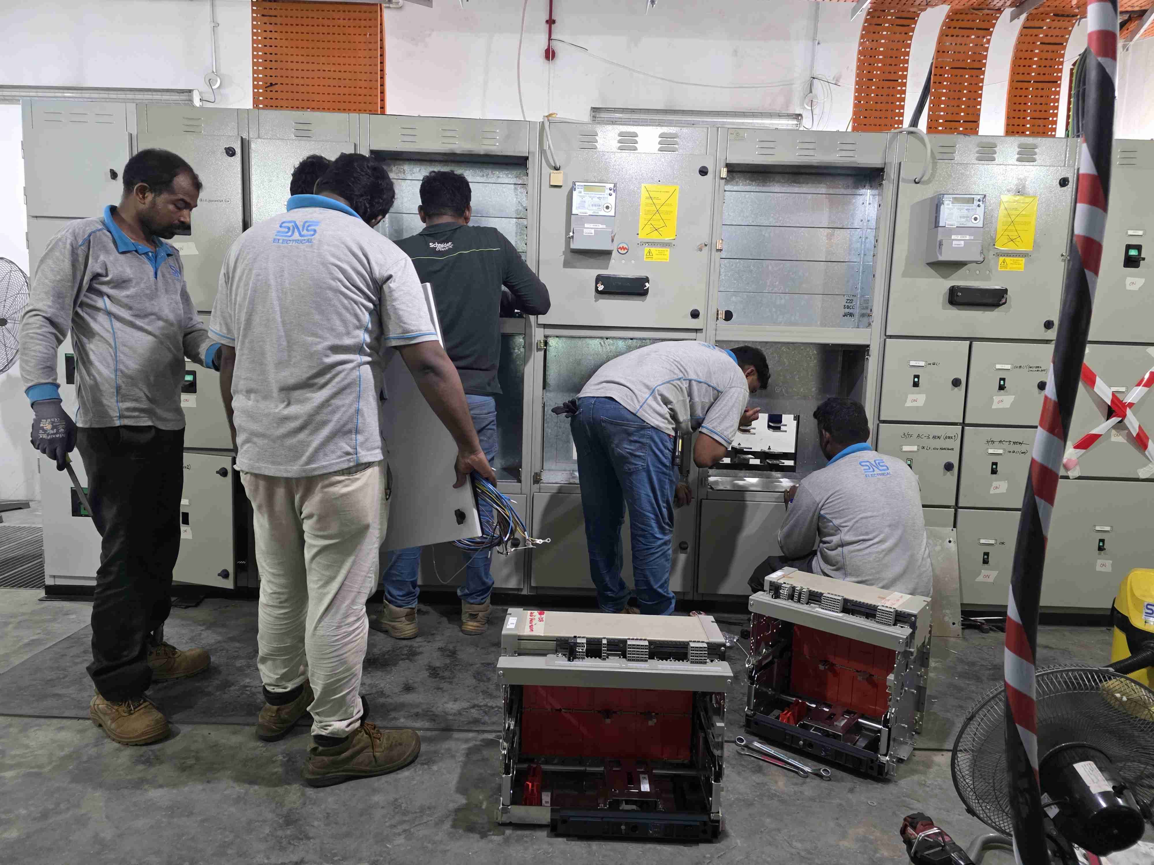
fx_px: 767
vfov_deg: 58.9
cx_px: 577
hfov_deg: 73.9
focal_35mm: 23
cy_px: 432
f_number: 1.7
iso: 1000
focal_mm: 6.3
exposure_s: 1/100
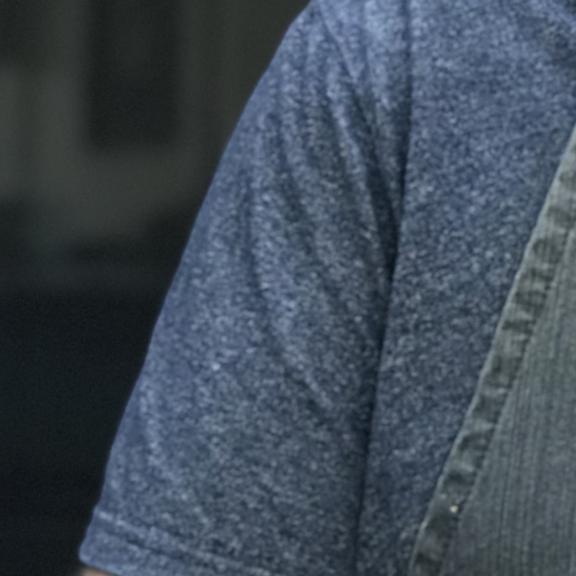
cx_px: 924
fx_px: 4311
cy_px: 214
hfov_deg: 7.5
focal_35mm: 229
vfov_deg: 7.6
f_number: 2.8
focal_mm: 6.6
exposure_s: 1/90
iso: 50
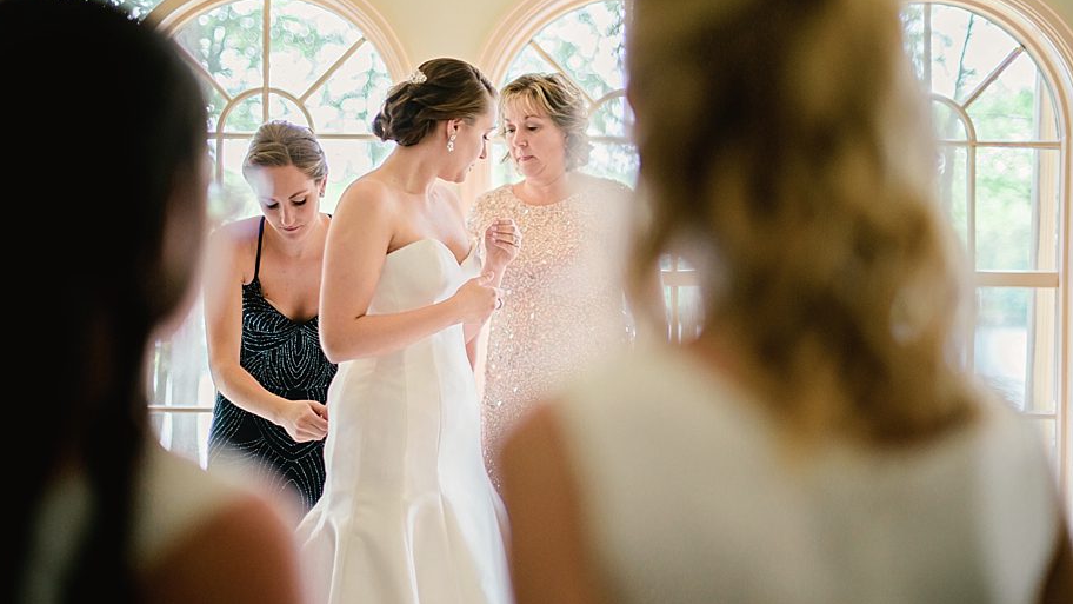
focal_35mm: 54
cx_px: 539
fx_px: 1536
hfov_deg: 38.5
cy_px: 298
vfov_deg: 22.2
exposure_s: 1/400
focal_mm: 50
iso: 500
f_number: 1.6
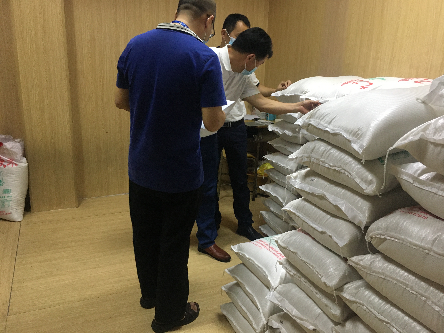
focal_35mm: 29
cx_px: 222
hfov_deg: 61.7
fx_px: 372
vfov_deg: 48.2
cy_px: 166
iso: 200
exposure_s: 1/25
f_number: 2.2
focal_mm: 4.15
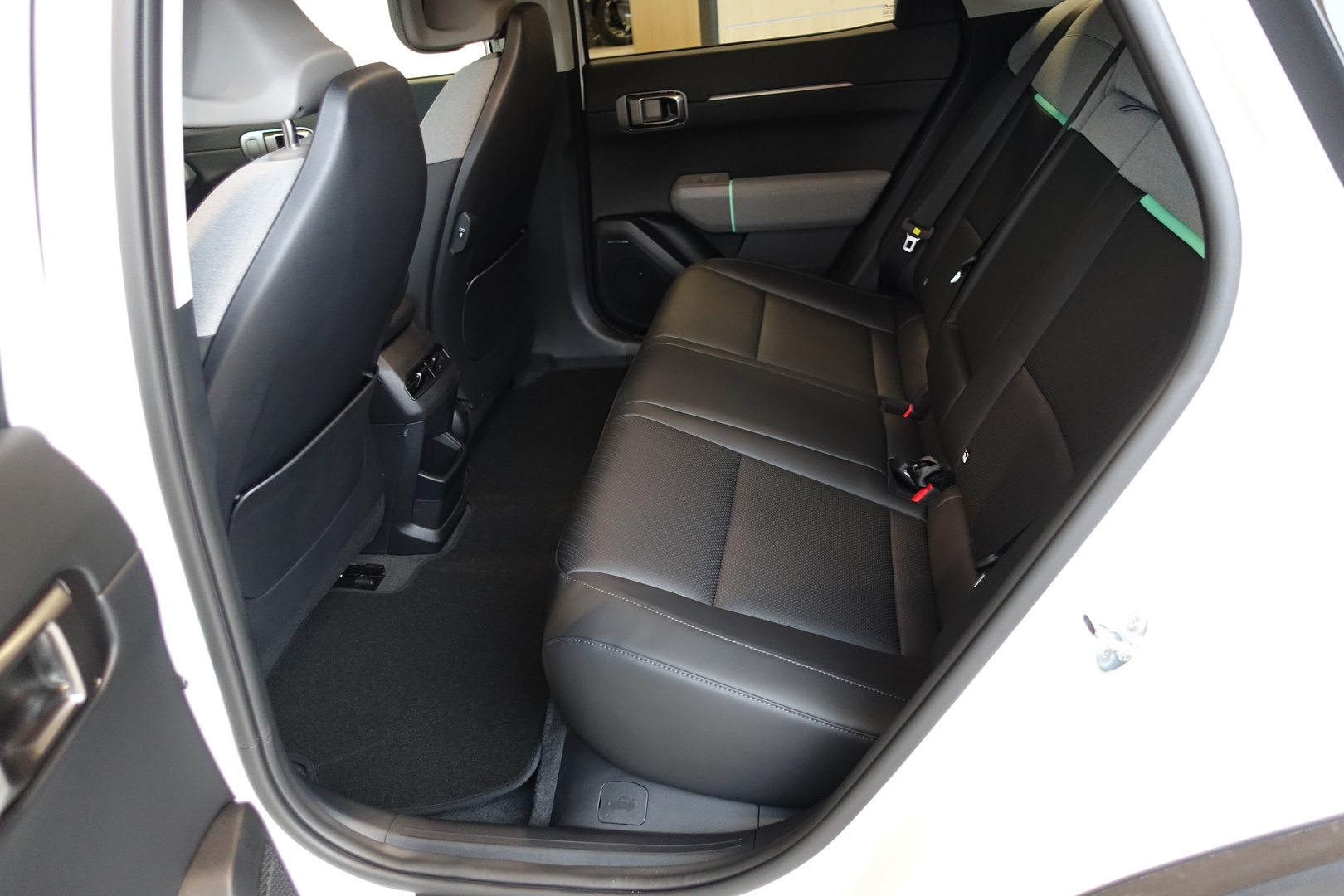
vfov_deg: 53.1
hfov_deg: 73.7
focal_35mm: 24
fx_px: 896
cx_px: 672
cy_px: 448
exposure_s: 1/30
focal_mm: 8.8
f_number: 1.8
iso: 800
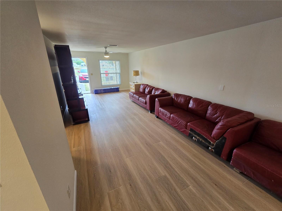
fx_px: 106
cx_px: 141
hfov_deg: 106.2
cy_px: 106
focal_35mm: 13
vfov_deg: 89.9
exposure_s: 1/60
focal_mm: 2.2
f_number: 2.2
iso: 125
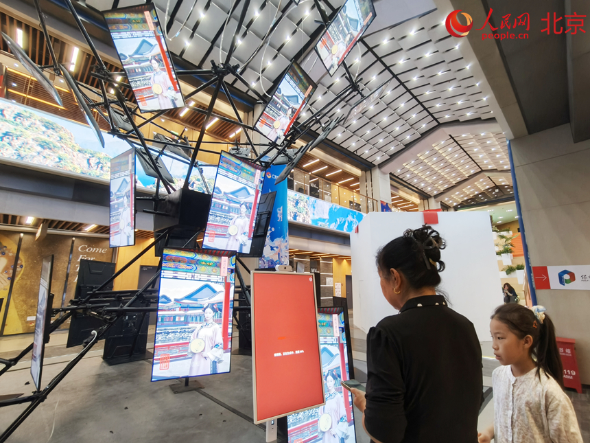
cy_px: 222
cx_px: 295
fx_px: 256
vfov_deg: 81.7
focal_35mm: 15
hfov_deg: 98.2
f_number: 2
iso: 500
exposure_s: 1/46.7
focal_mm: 2.32
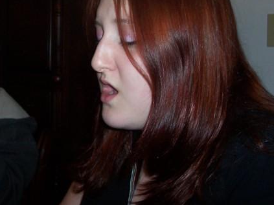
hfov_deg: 33.9
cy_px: 56
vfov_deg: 25.8
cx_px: 82
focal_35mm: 56
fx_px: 443
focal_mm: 5.6
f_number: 2.8
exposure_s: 1/60
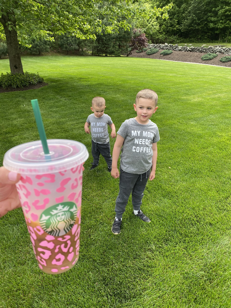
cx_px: 116
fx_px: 231
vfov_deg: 67.3
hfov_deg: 53.1
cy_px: 154
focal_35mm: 26
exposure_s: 1/827
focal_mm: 4.25
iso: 32
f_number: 1.8
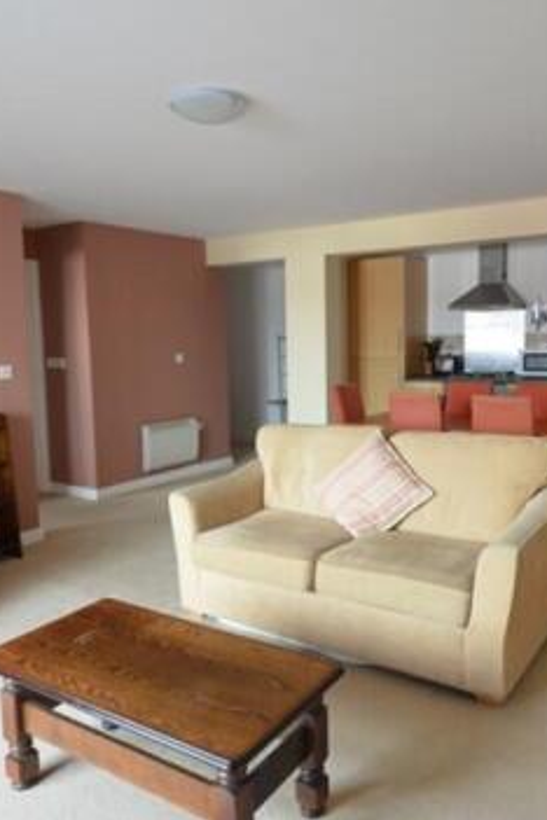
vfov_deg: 65.5
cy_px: 395
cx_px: 264
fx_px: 638
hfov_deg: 46.4
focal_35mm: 28
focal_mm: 10
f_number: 4
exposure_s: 1/60
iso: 640
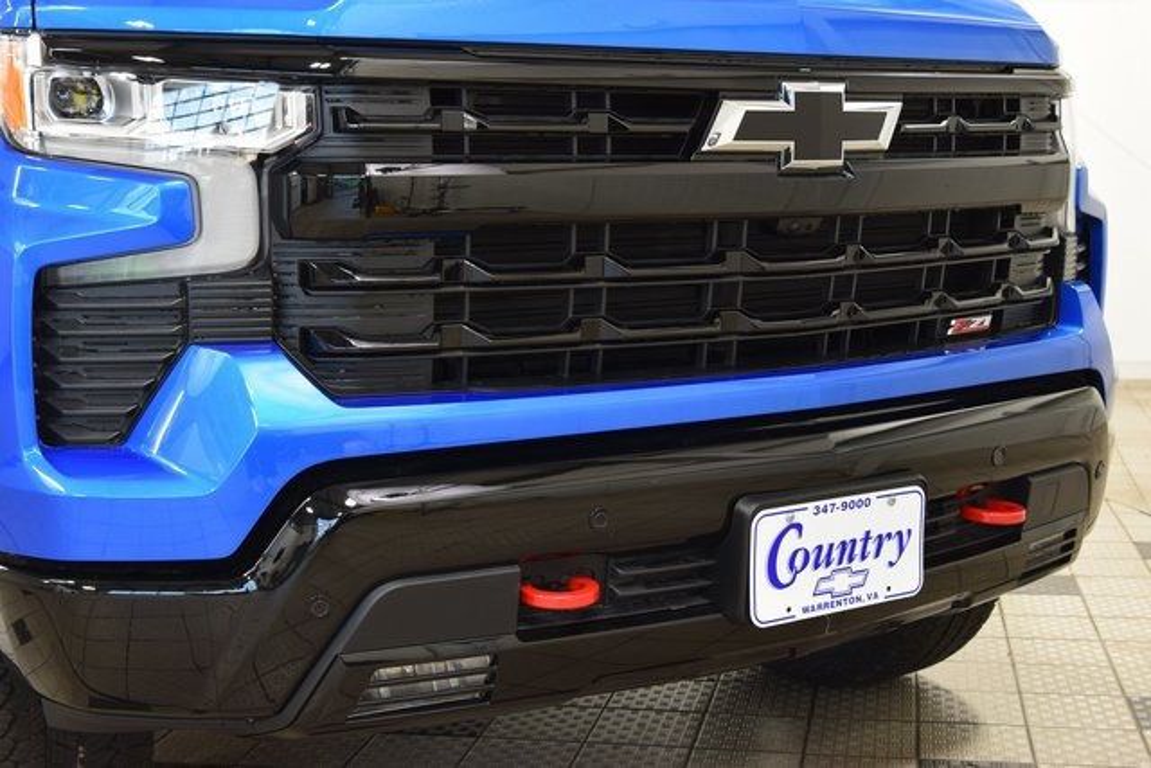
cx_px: 576
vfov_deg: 26.5
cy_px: 384
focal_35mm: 51
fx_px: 1631
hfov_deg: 38.9
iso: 800
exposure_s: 1/15
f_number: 6.3
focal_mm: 34
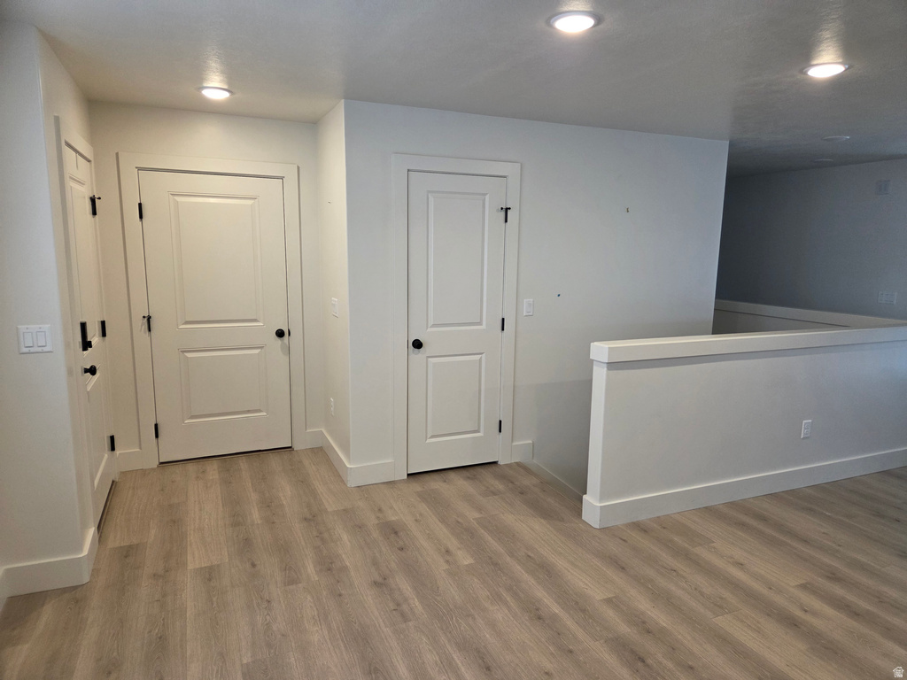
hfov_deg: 73.9
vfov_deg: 58.9
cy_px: 340
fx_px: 603
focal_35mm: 23
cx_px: 454
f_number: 1.8
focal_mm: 5.4
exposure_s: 1/120
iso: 160
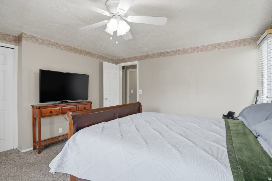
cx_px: 136
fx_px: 121
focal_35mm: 16
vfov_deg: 73.7
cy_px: 90
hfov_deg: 96.8
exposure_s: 1/100
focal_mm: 16
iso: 250
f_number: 9
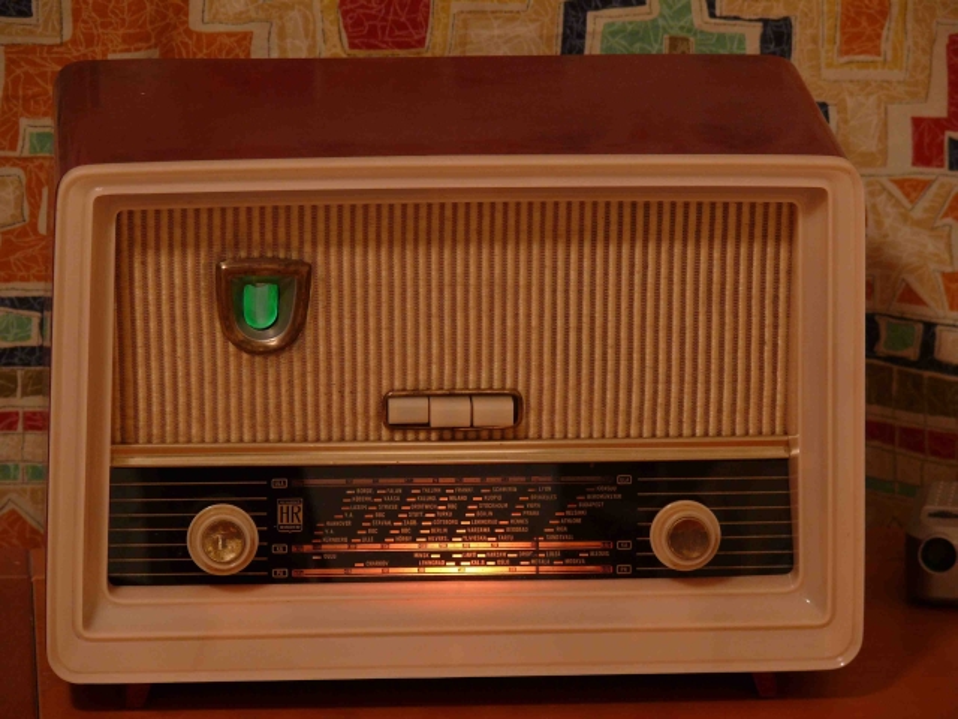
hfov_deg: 11.0
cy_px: 360
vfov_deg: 8.3
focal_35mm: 179
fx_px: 4954
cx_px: 479
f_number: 3.6
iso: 100
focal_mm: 37.8
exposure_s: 1.3
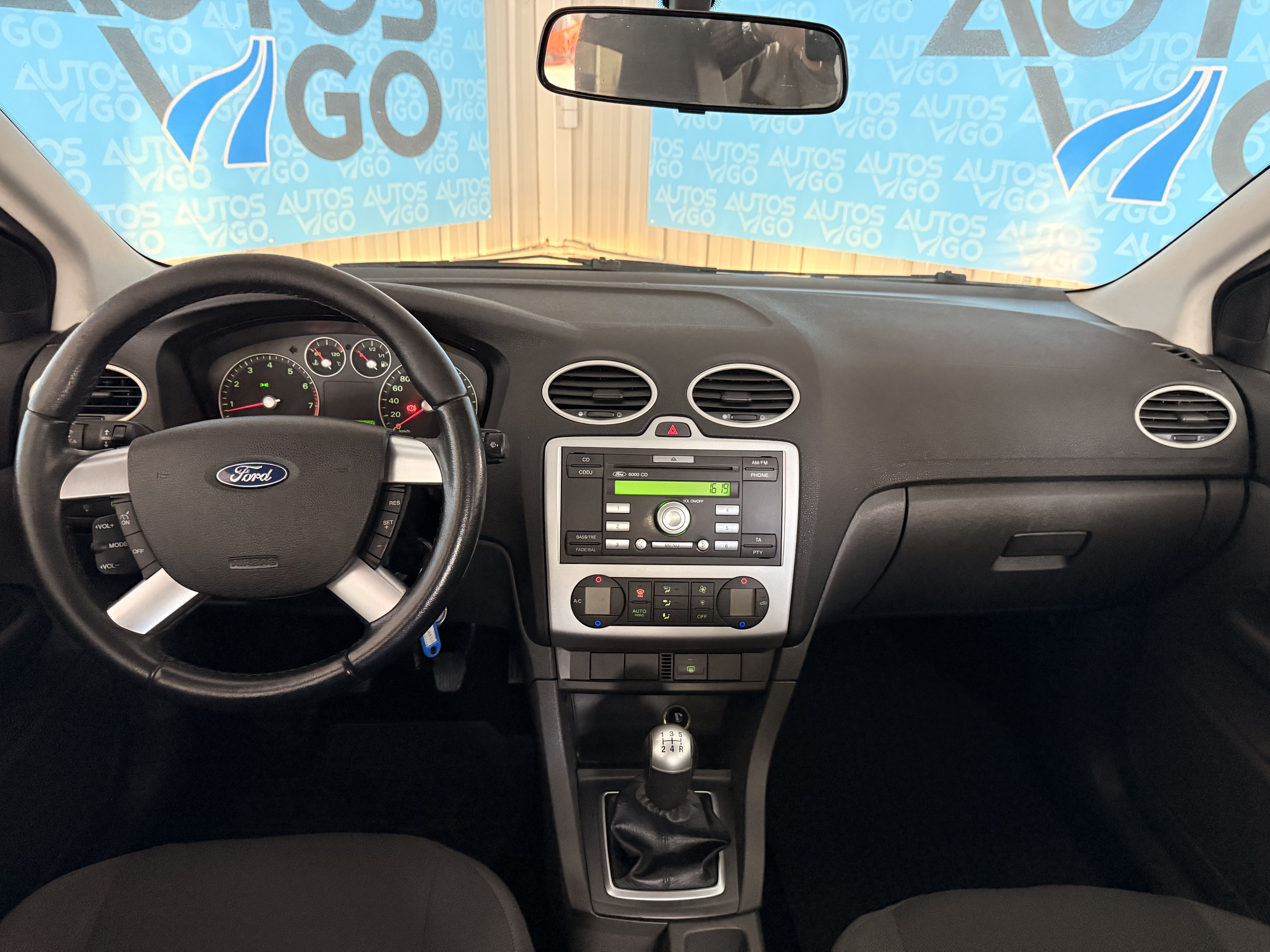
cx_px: 635
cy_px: 476
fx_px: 881
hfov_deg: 71.6
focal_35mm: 24
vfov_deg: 56.8
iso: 800
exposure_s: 1/60
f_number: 1.78
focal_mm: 6.76
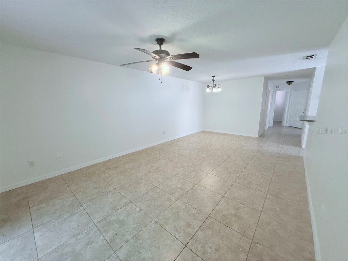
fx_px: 141
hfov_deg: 102.1
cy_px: 130
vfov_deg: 85.7
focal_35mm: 14
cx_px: 174
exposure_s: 1/120
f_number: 2.2
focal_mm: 2.22
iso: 250
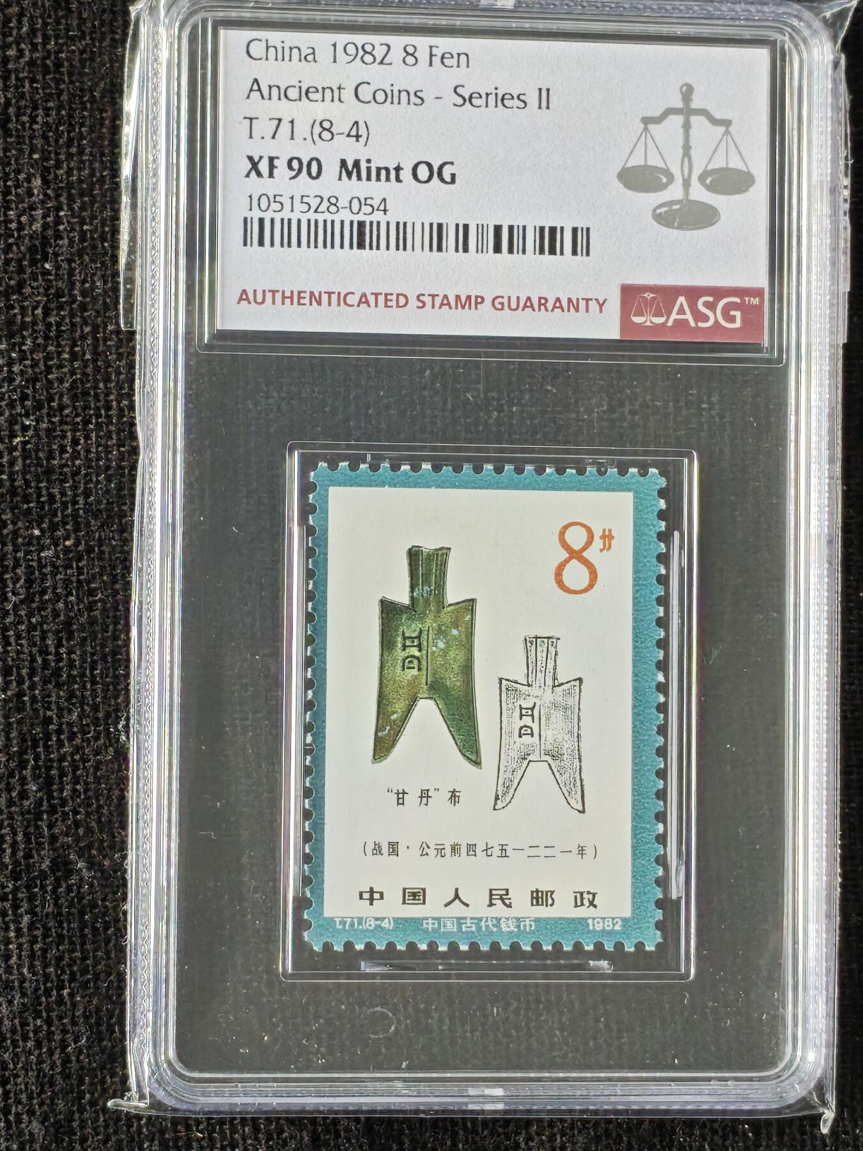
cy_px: 576
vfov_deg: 17.7
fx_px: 3690
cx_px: 432
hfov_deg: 13.3
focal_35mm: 111
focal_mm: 4.94
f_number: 1.5
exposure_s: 1/112
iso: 100
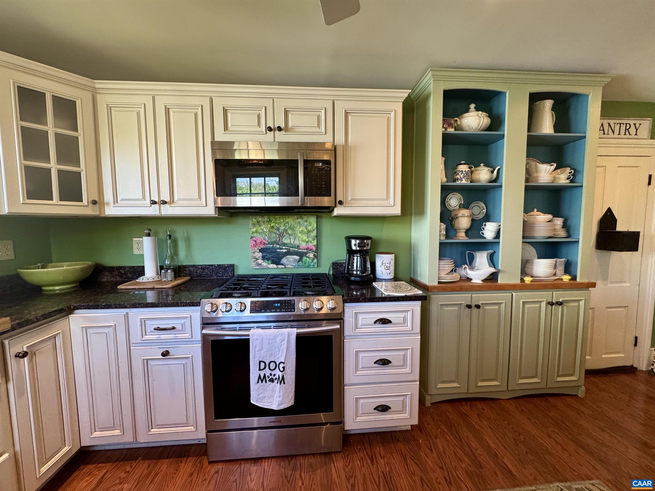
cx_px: 328
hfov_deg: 102.1
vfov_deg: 85.7
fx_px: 265
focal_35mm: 14
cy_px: 246
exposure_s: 1/60
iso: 200
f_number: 2.2
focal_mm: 2.22
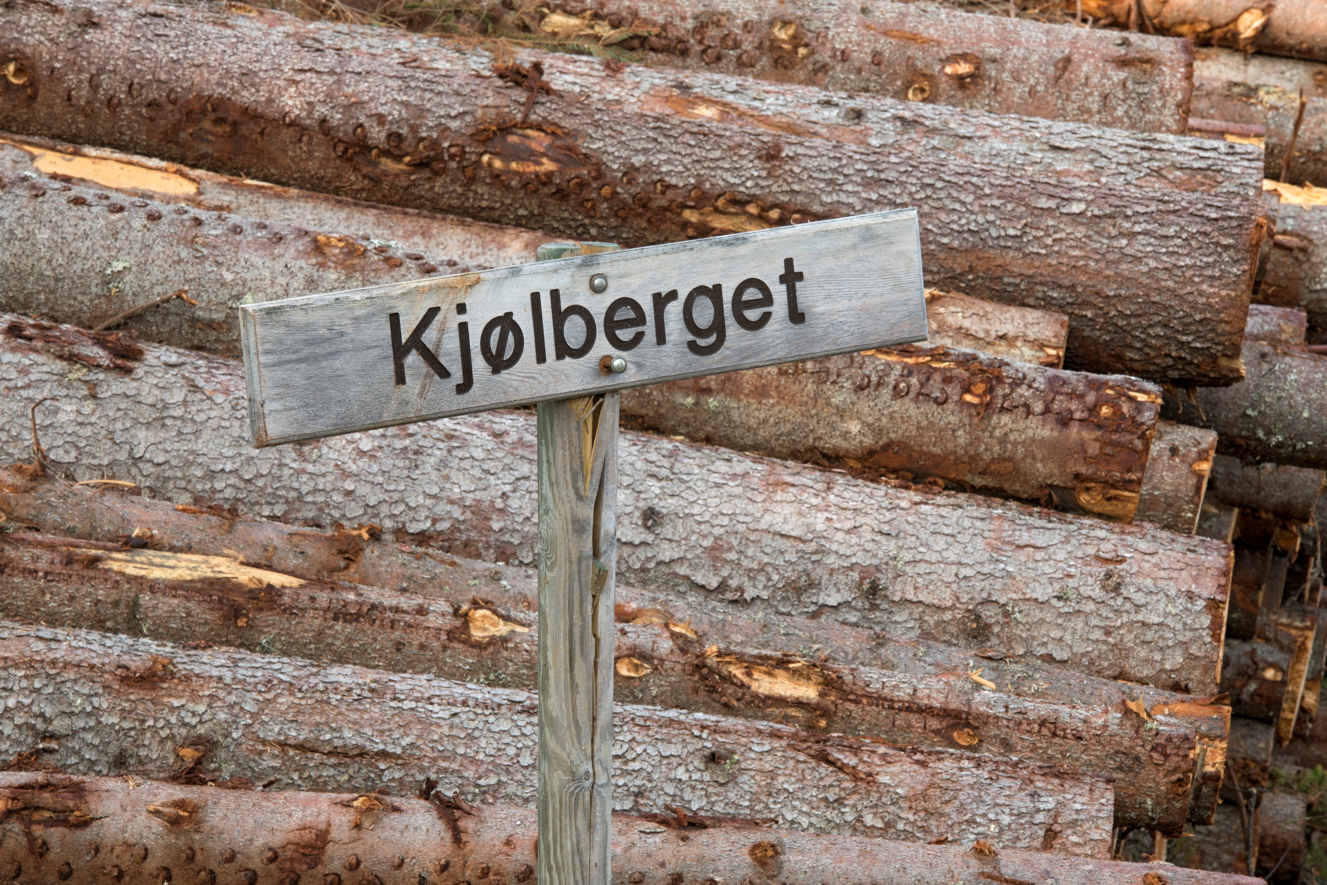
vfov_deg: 8.5
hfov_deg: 12.8
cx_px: 662
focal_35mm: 161
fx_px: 5934
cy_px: 444
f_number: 20
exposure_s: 1/5
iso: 100
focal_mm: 160
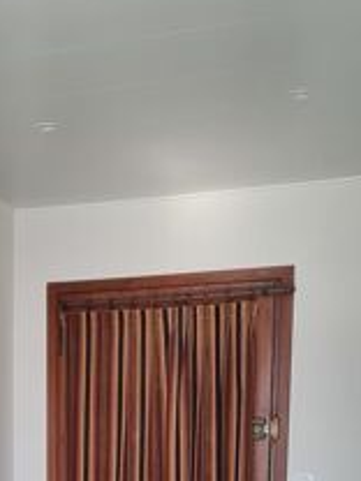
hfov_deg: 17.9
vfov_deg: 21.9
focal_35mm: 80
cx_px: -7
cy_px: 634
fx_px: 1112
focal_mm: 5.4
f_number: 1.8
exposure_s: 1/50
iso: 320
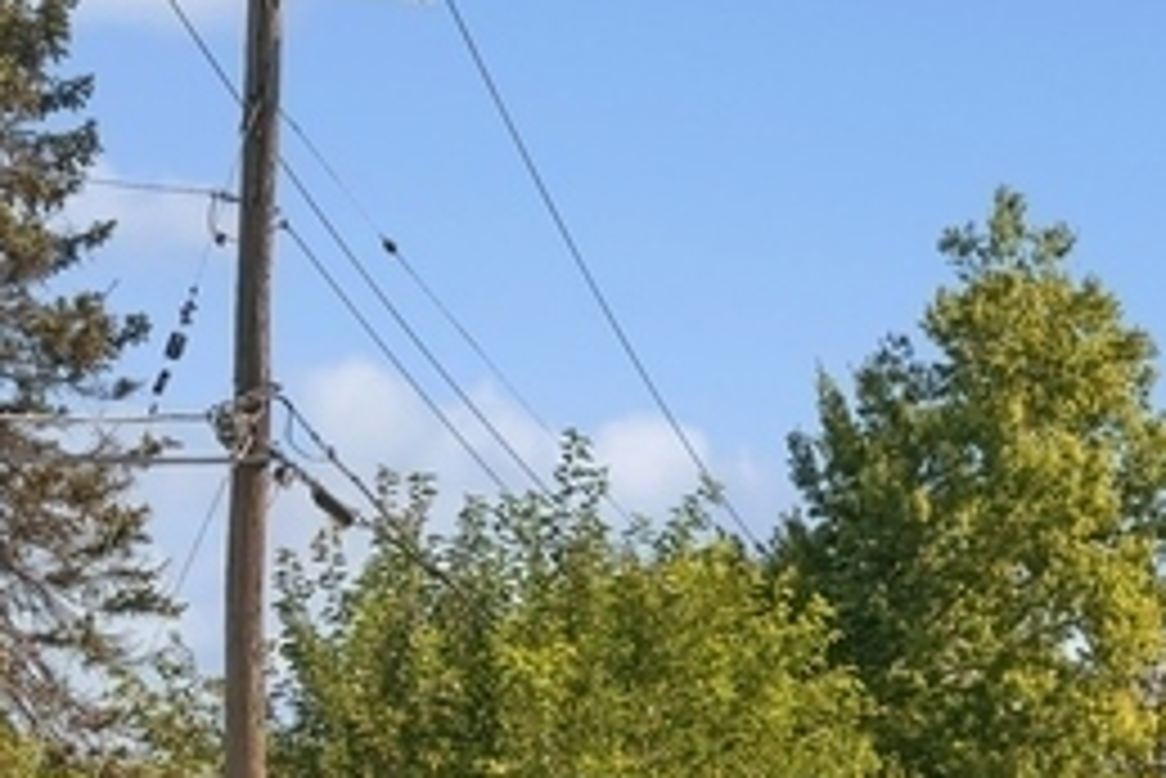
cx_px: 1369
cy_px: 630
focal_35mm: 79
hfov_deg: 23.6
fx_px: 2560
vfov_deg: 17.2
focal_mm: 32
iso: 200
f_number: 8
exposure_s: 1/2000
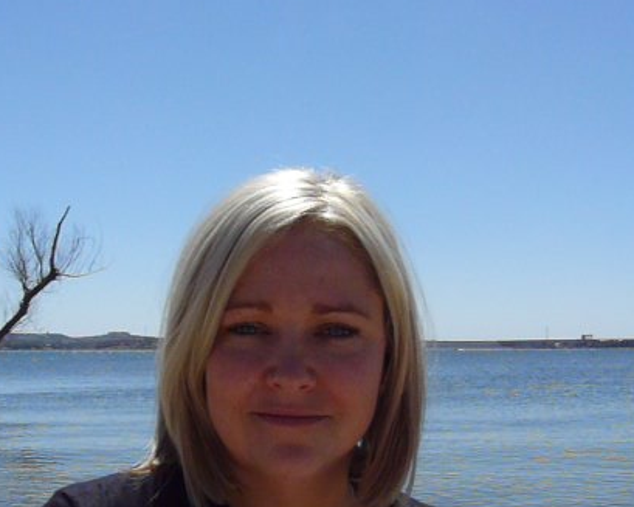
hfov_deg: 34.2
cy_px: 347
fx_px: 1032
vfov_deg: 27.4
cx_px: 304
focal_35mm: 55
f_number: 8
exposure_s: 1/640
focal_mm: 6
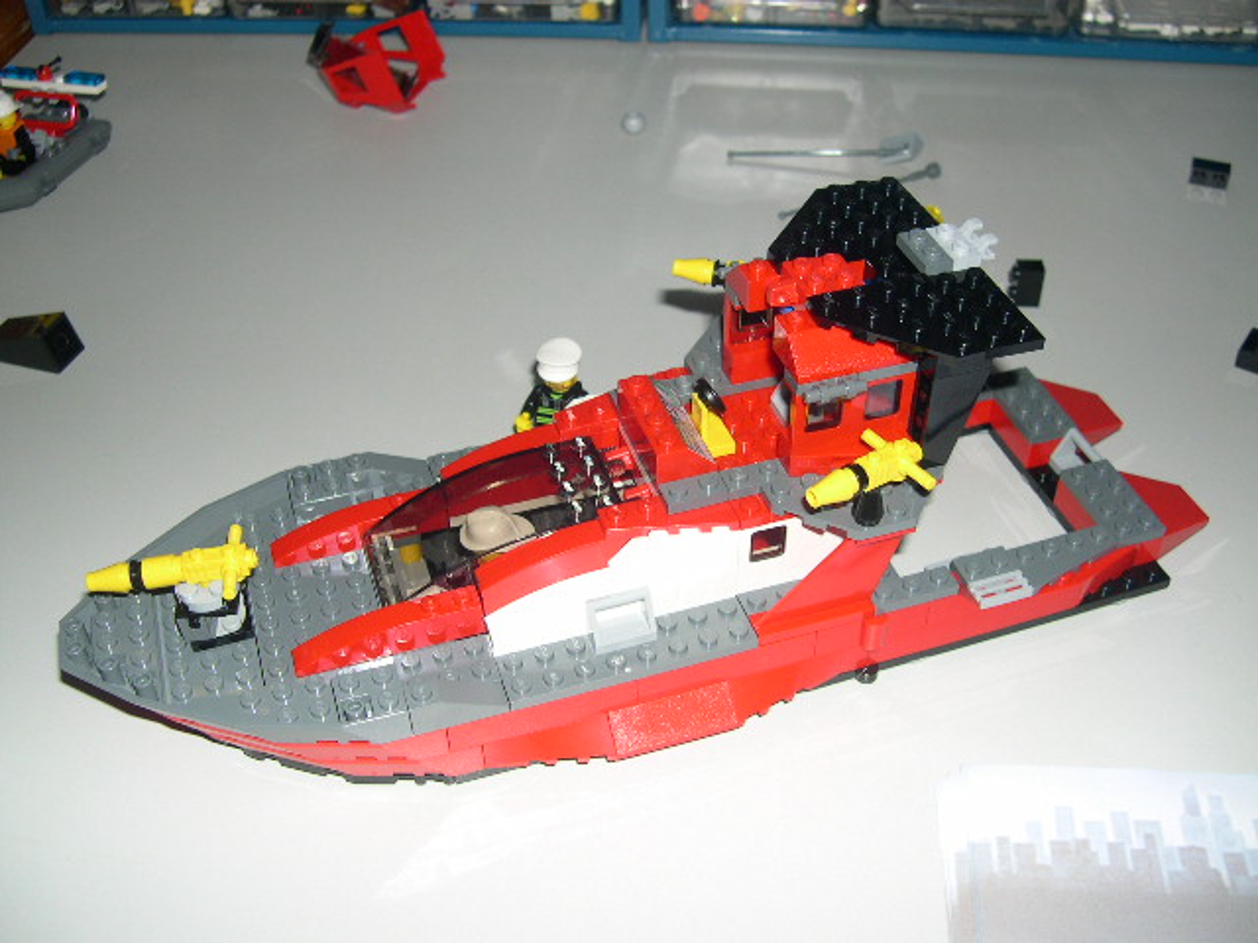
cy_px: 472
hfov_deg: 49.0
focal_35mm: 38
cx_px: 629
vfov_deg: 37.7
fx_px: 1381
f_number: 2.8
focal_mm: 8
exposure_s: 1/60
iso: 100
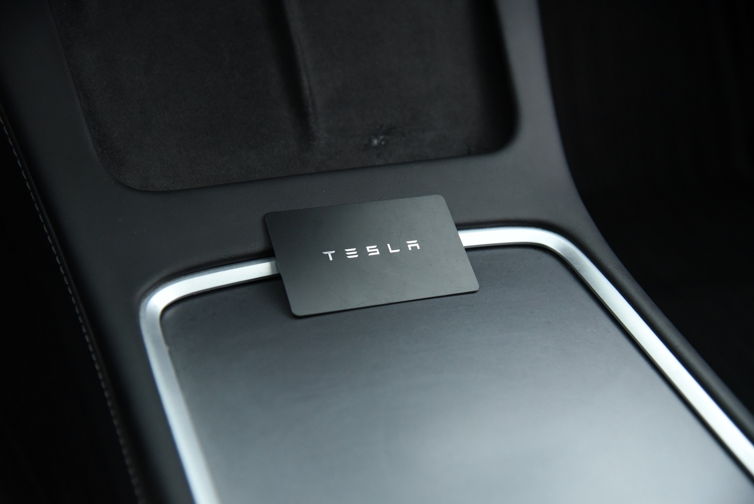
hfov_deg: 36.2
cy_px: 252
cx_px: 377
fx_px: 1152
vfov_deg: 24.6
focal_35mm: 55
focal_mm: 55
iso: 4000
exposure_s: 1/20
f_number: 4
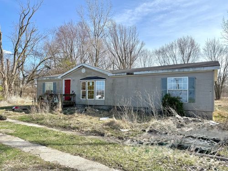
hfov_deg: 71.6
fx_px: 158
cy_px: 86
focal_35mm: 24
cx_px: 114
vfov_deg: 56.8
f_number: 1.78
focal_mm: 6.76
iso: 80
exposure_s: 1/3145
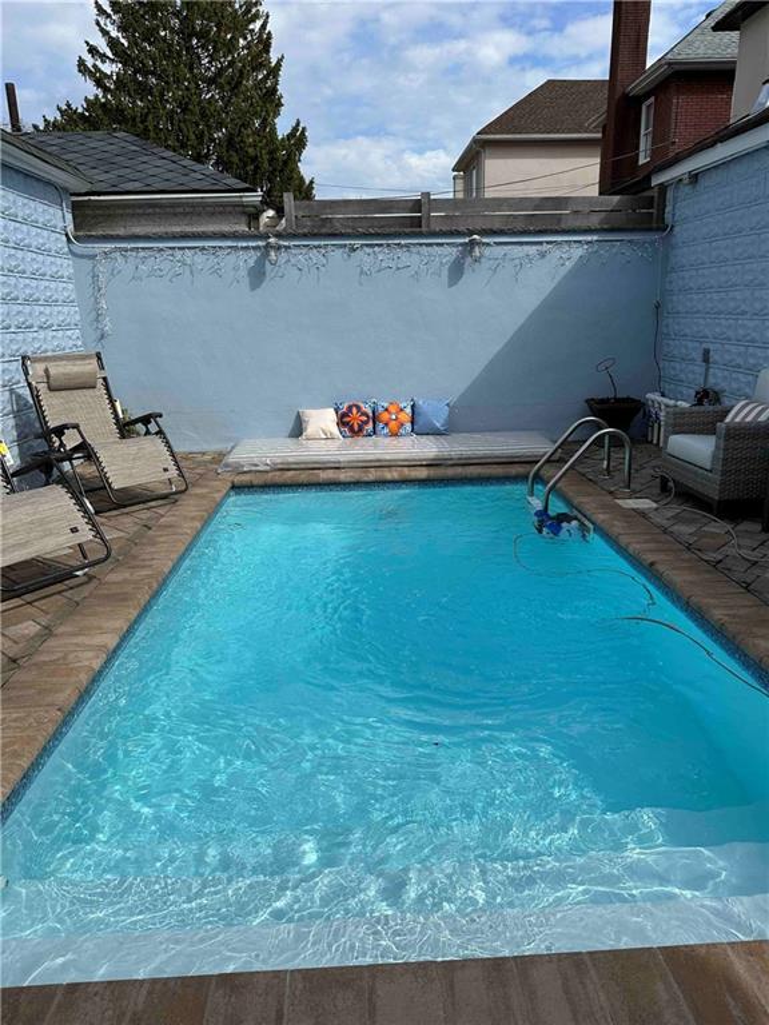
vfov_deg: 71.6
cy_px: 512
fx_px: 711
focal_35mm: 24
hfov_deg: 56.8
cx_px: 384
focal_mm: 6.86
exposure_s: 1/7576
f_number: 1.78
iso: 80
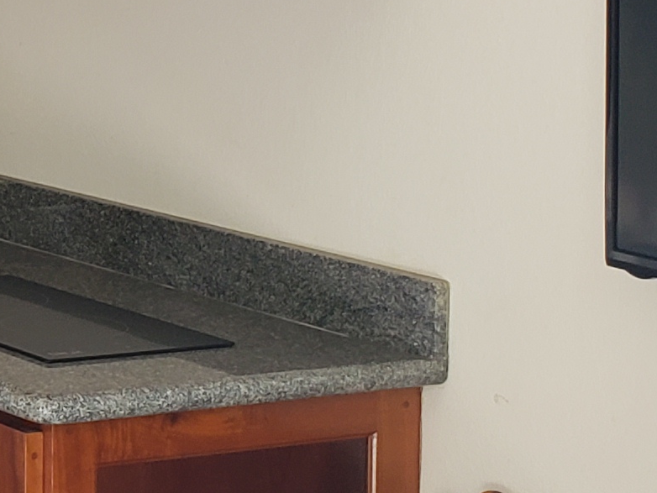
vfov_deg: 11.0
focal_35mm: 134
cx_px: -548
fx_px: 2544
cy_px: -11
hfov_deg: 13.2
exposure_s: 1/120
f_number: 2.4
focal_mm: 4.3
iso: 100
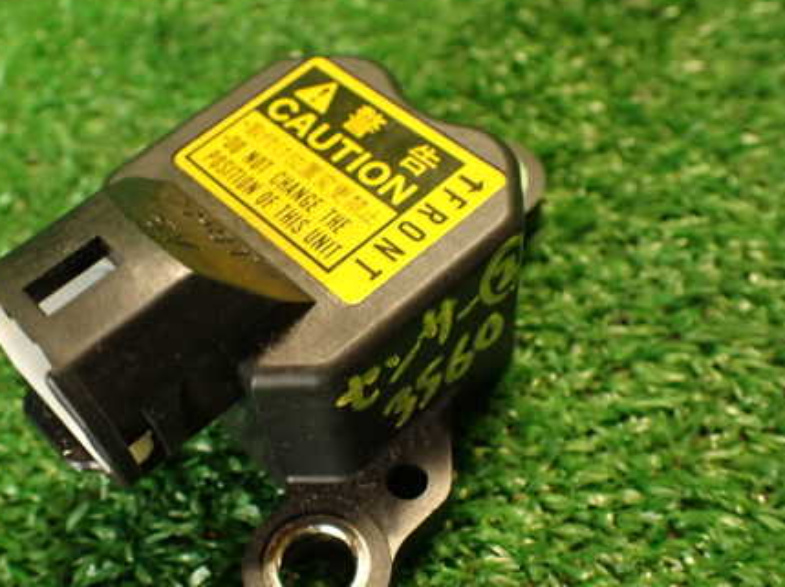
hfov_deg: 44.4
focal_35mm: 42
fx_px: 952
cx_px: 293
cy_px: 340
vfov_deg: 34.2
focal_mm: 5.4
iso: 400
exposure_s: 1/30
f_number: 2.3
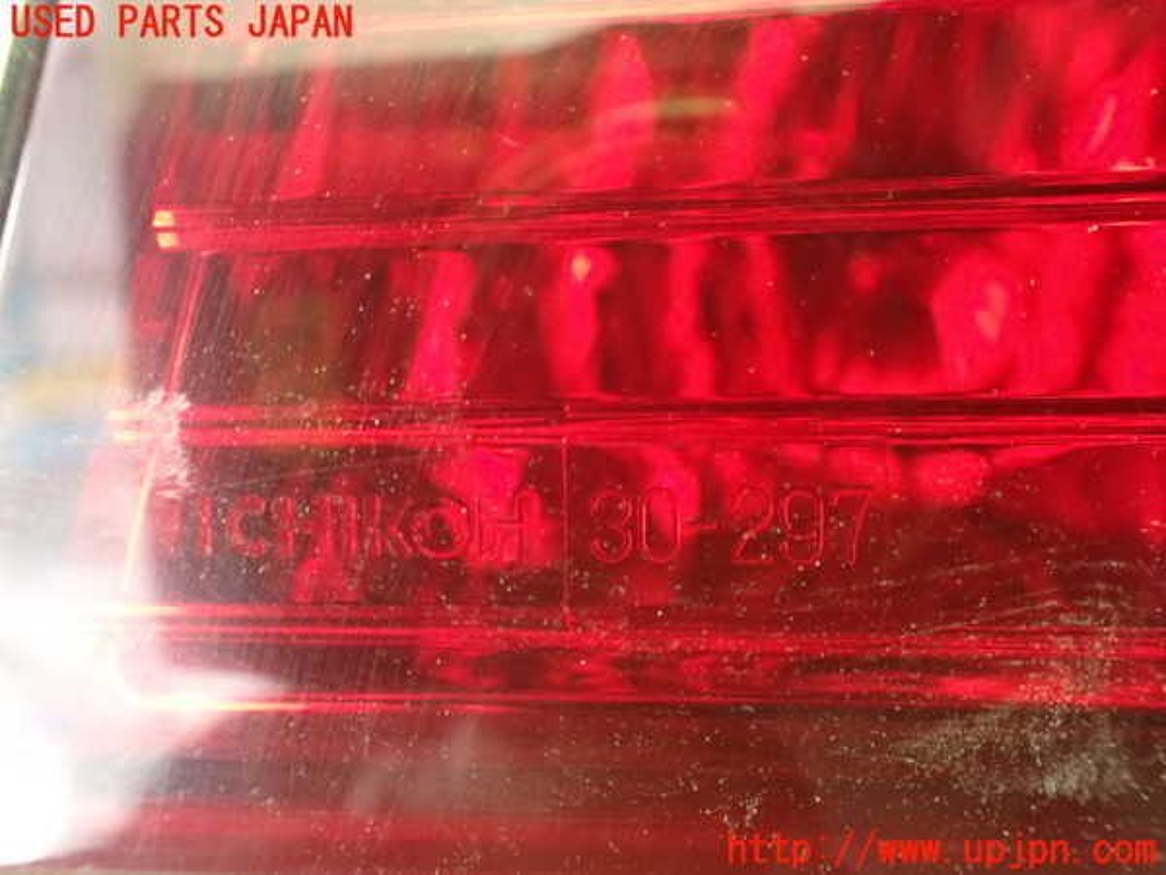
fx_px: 1011
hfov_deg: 60.0
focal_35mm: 30
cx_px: 583
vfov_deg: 46.8
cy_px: 438
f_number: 2.3
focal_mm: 5.4
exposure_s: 1/30
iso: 1250
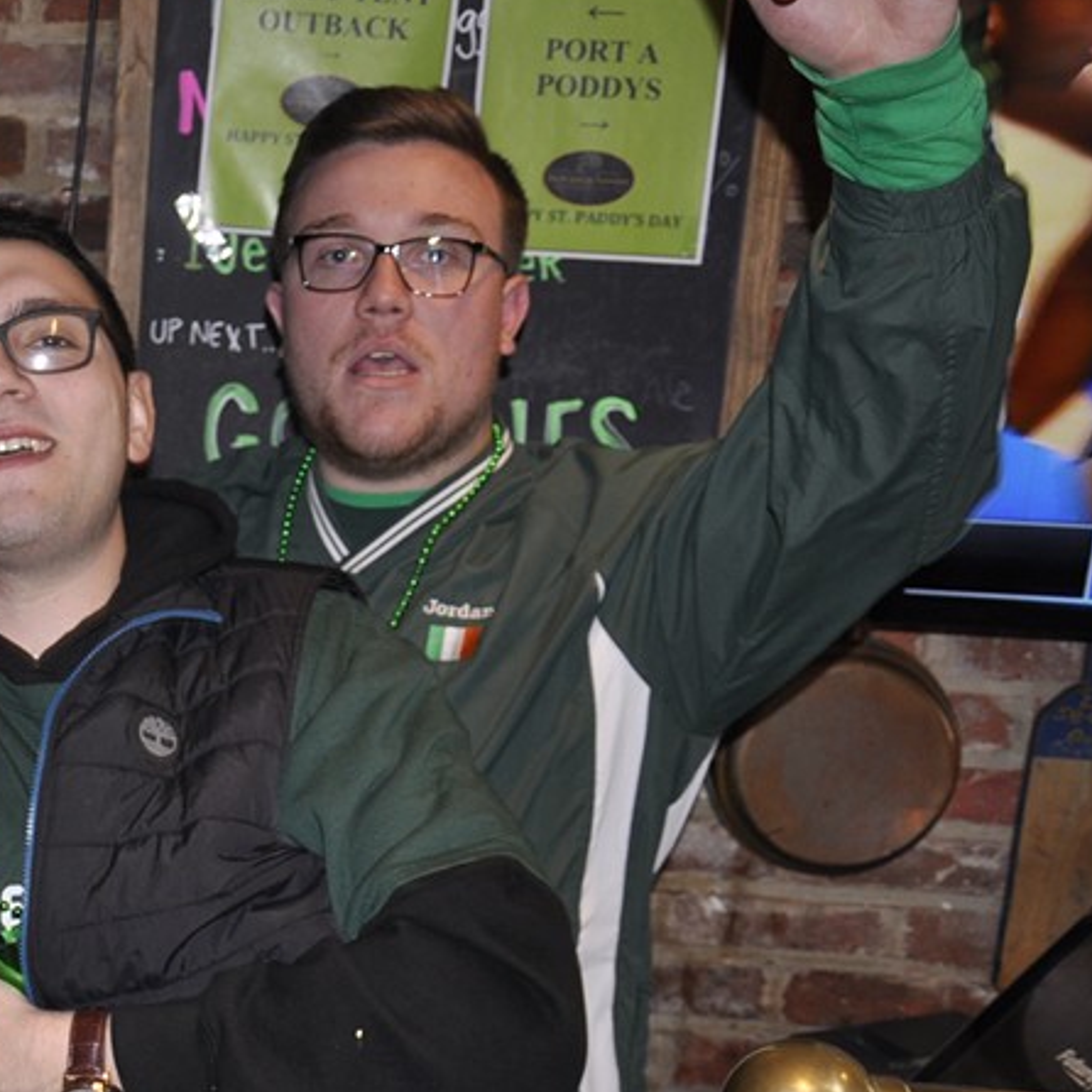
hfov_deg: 26.4
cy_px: 739
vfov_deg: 28.4
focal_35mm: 60
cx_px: -105
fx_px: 2140
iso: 400
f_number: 3.8
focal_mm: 21
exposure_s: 1/60
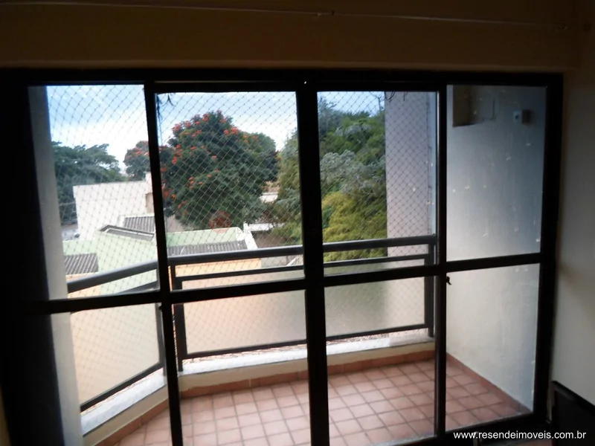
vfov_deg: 54.9
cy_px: 223
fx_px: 430
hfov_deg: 69.4
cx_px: 298
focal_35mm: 25
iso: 80
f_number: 2.5
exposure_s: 1/30
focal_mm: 4.5
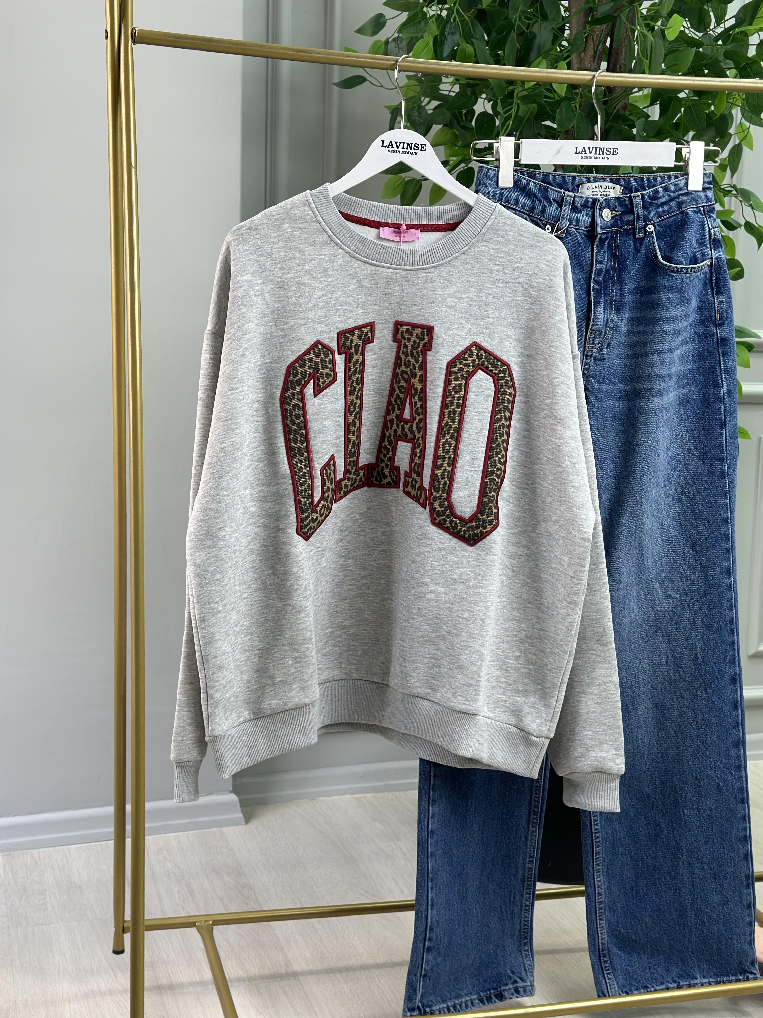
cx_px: 382
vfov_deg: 39.7
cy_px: 509
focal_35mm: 48
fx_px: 1411
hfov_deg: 30.3
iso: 64
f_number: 1.78
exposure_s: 1/142
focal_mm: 6.86
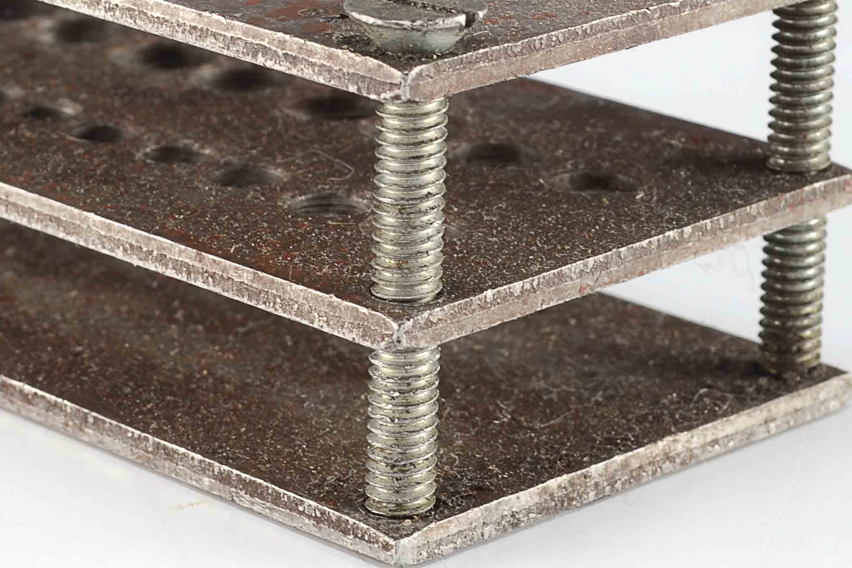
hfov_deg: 12.4
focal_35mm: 165
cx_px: 123
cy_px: 65
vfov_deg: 8.3
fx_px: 3904
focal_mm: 46
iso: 100
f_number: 11
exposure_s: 1/80
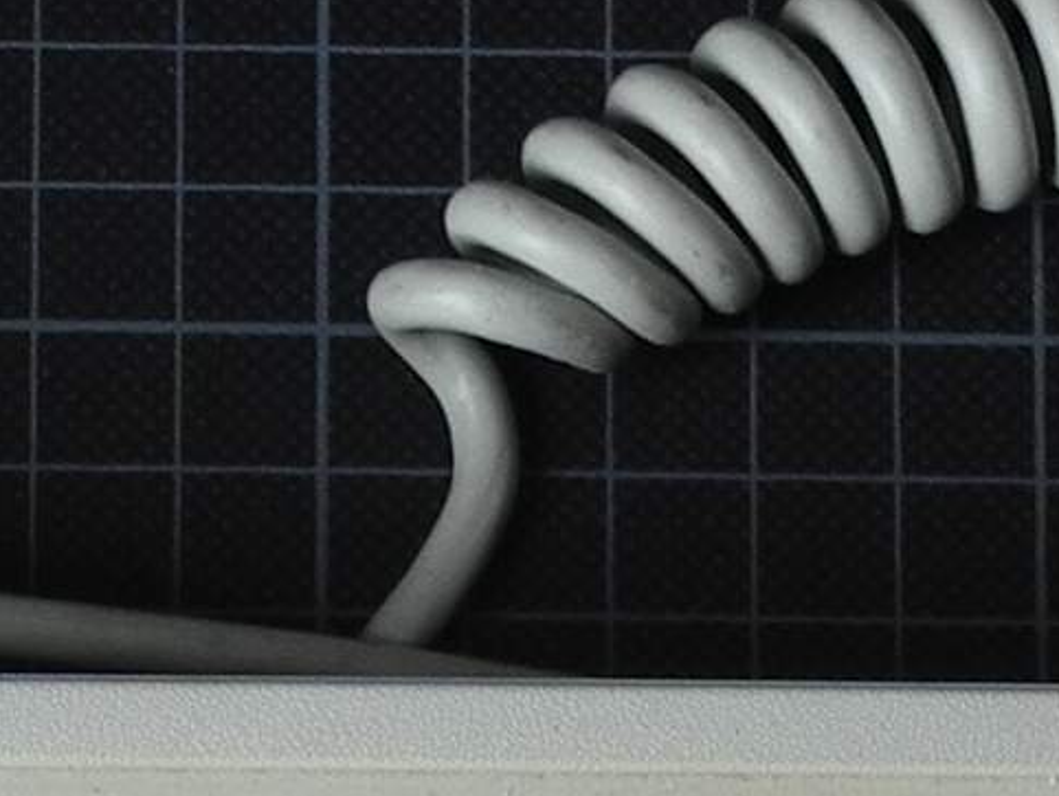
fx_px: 6948
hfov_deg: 8.7
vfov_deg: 6.4
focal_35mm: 227
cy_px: 1377
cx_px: 103
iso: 100
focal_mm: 6.4
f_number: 2.8
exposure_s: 1/82.2
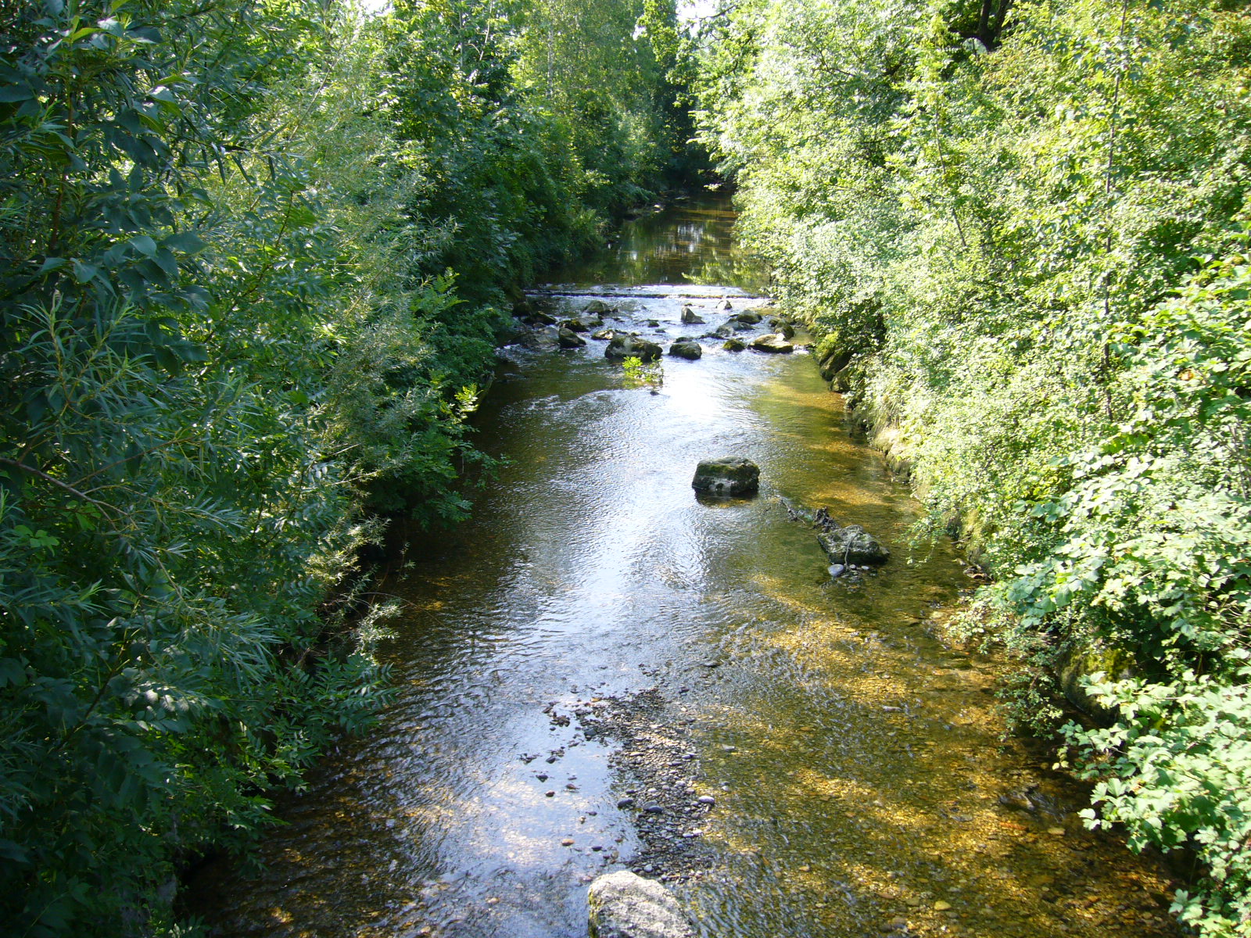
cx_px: 626
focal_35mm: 35
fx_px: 1265
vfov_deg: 40.7
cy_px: 469
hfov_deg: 52.6
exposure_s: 1/160
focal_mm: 5.8
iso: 80
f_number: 2.8
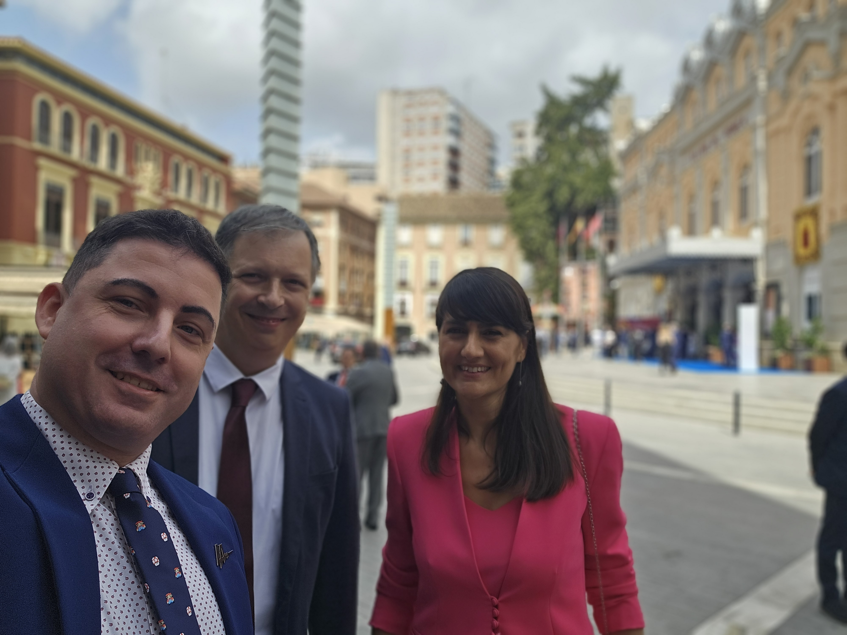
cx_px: 424
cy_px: 318
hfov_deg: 69.4
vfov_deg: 54.9
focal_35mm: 25
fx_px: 612
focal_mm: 3.3
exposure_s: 1/542
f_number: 2.2
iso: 25
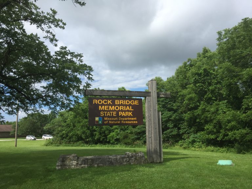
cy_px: 94
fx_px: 211
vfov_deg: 48.2
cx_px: 126
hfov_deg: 61.7
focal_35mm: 29
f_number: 2.2
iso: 32
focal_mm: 4.15
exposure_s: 1/2198
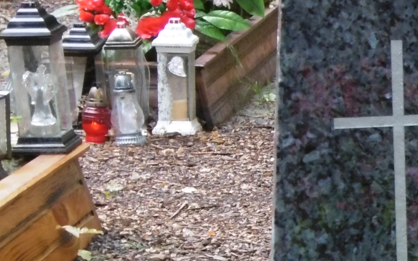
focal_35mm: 153
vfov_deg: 8.5
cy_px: 283
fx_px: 1743
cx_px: 639
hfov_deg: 12.9
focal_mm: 7.7
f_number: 3.8
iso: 160
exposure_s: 1/60
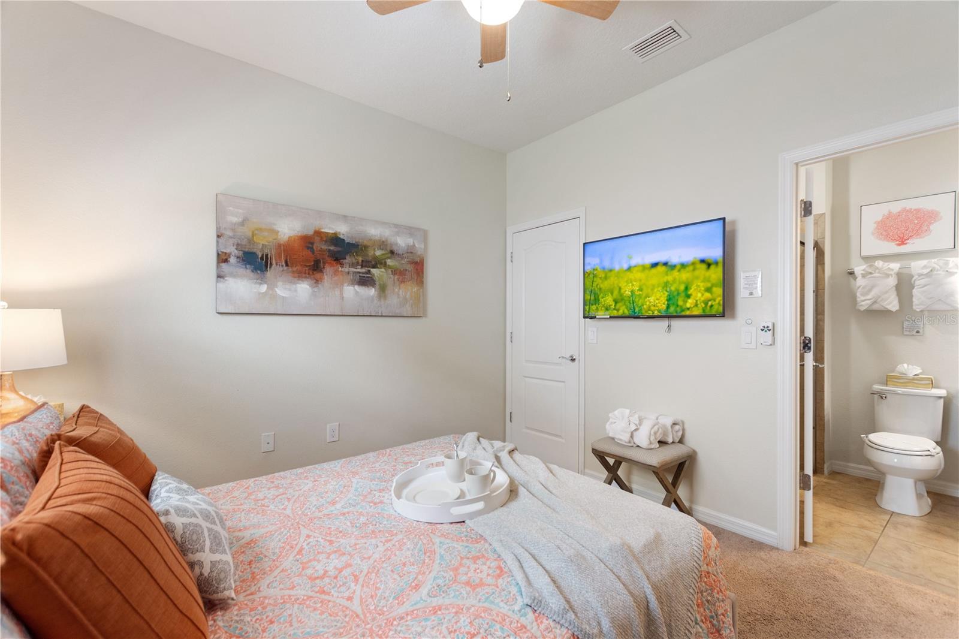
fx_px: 399
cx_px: 480
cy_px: 320
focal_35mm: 15
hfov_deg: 100.4
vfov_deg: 77.3
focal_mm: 10
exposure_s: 1/8
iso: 400
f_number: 4.5
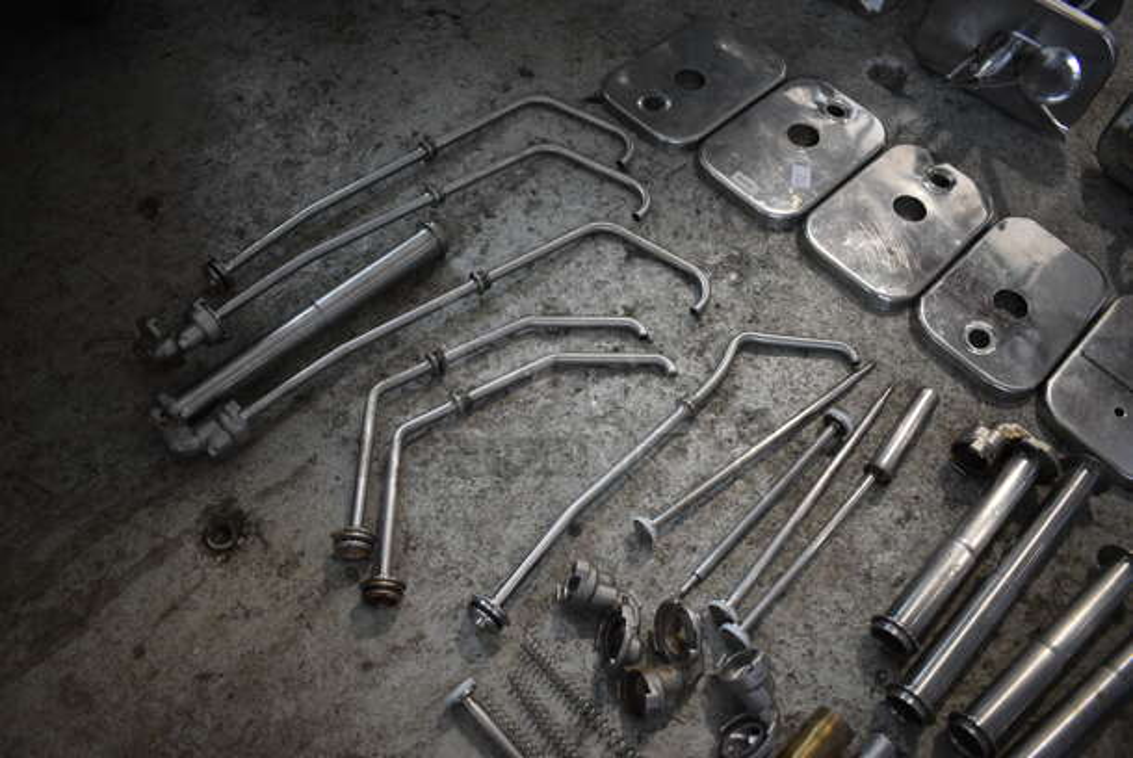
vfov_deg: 48.0
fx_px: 851
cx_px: 566
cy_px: 379
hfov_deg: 67.3
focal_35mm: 27
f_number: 3.5
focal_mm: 18
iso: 1100
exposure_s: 1/125
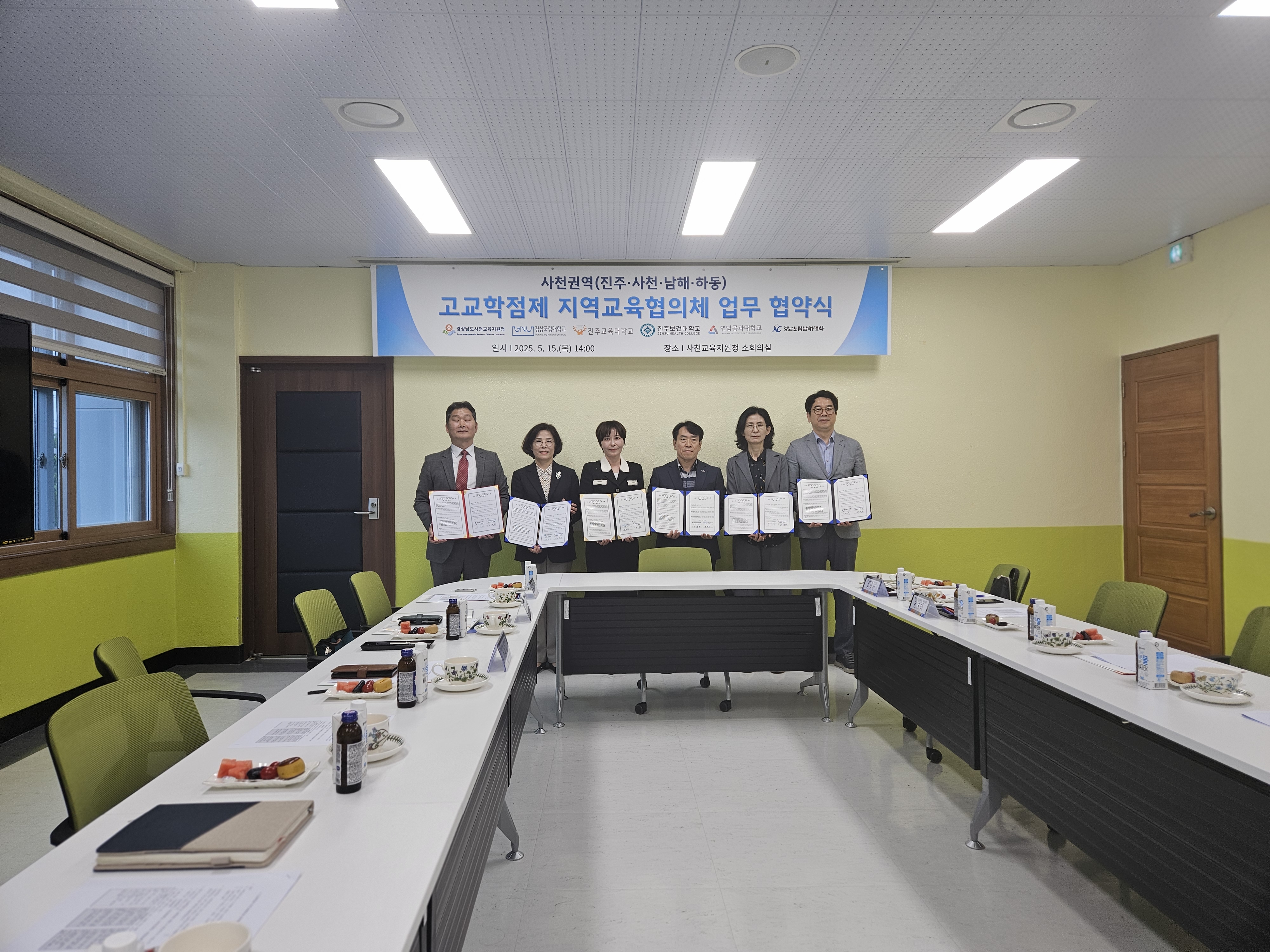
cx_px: 635
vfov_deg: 58.9
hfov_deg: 73.9
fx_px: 844
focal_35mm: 23
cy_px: 476
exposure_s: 1/120
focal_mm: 5.4
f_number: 1.8
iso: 64
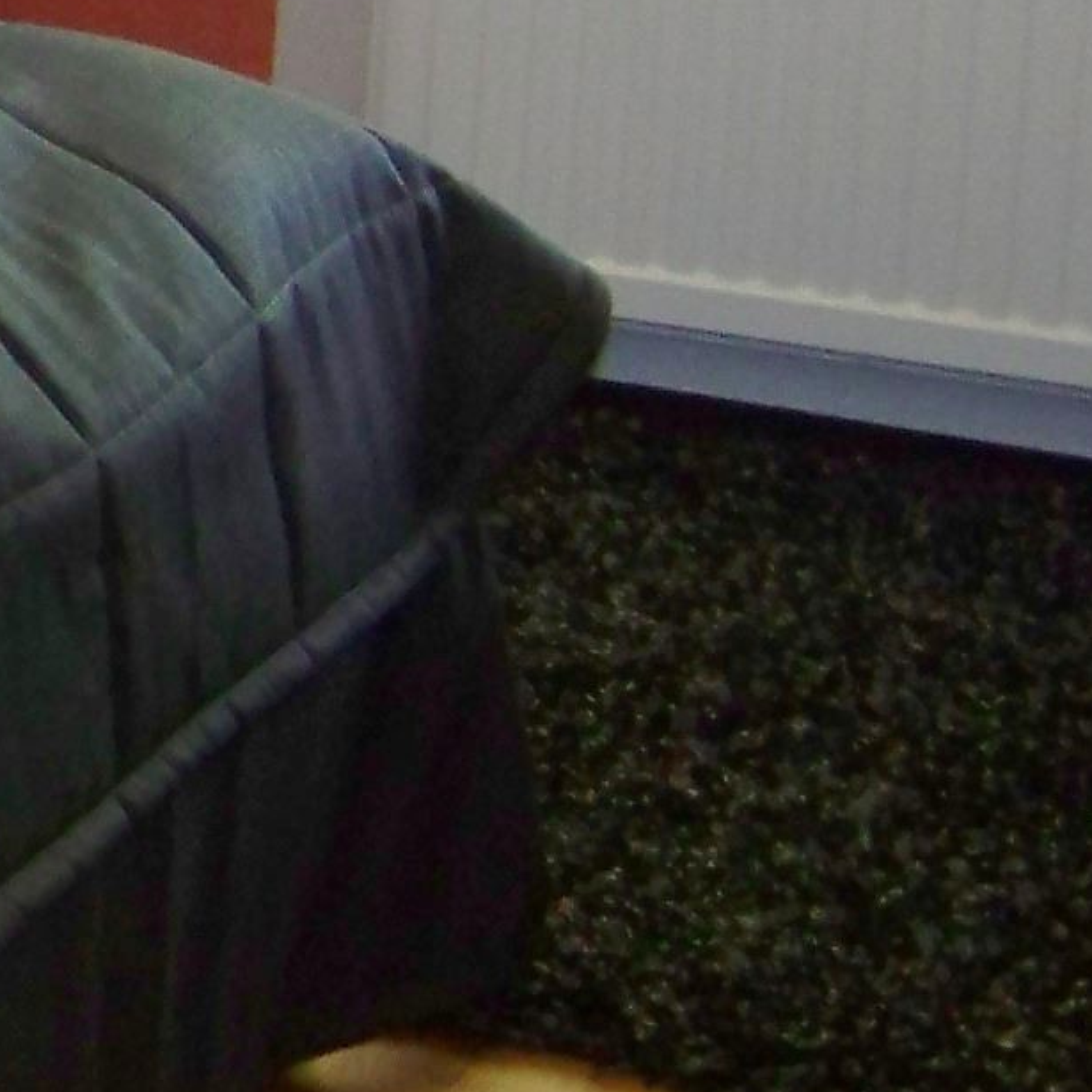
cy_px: -327
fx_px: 6032
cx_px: -1612
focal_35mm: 169
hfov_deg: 9.2
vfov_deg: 10.1
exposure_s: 1/30
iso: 200
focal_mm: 5.85
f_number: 2.8
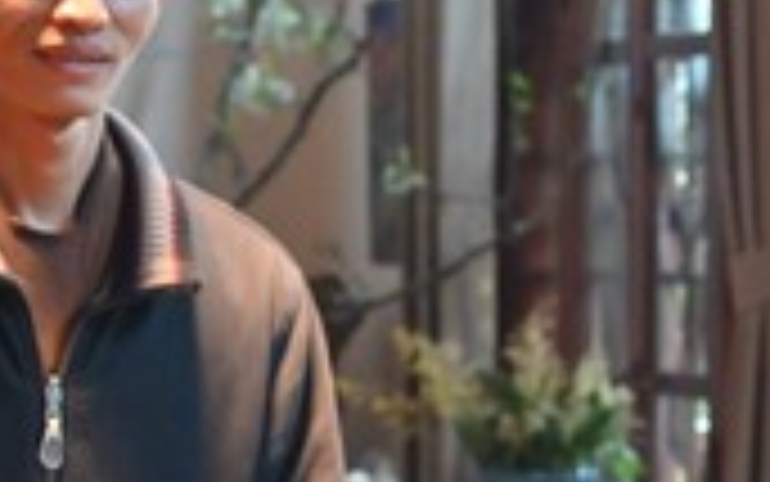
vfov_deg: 6.7
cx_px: 905
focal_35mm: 194
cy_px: 685
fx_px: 4072
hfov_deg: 10.6
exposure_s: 1/80
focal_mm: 50
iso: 4000
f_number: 5
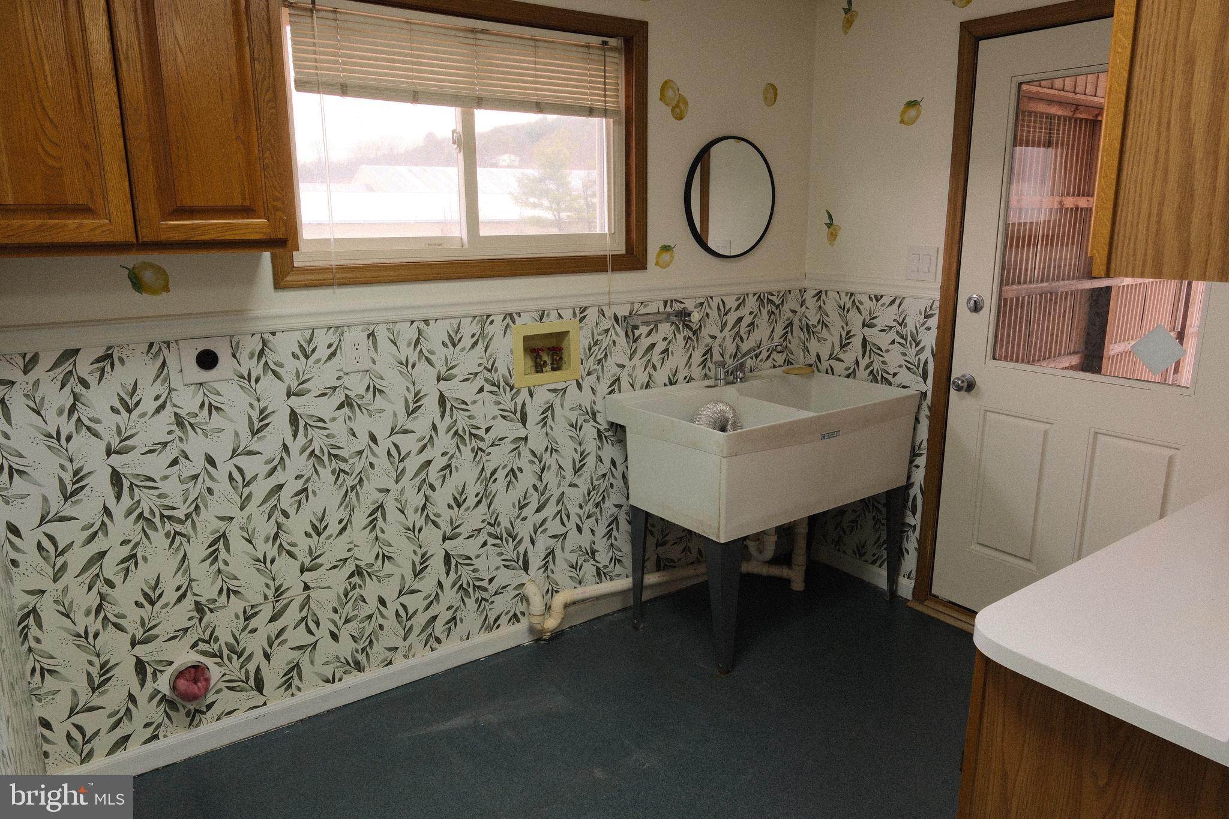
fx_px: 819
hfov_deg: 73.7
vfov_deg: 53.1
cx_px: 614
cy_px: 410
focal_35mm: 24
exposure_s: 1/15
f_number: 7.1
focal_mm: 16
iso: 800
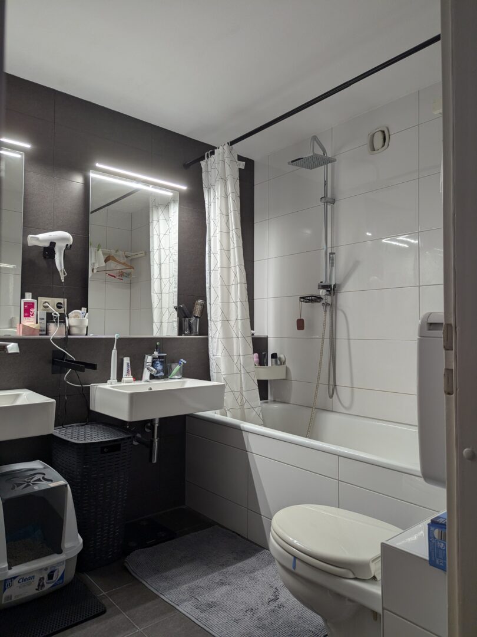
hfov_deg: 56.8
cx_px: 238
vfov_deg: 71.6
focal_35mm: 24
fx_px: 441
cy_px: 318
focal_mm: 6.81
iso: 46
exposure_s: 1/39.8
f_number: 1.85
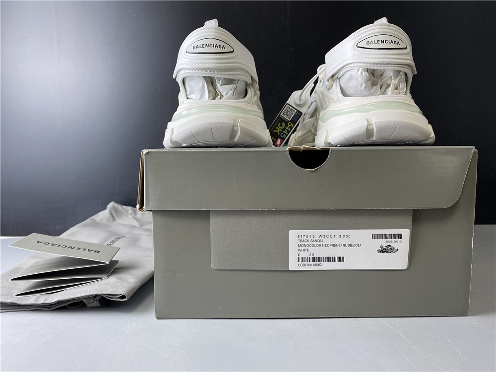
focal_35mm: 26
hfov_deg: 67.3
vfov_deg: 53.1
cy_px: 186
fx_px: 373
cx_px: 248
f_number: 1.8
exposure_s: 1/100
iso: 80
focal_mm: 4.25
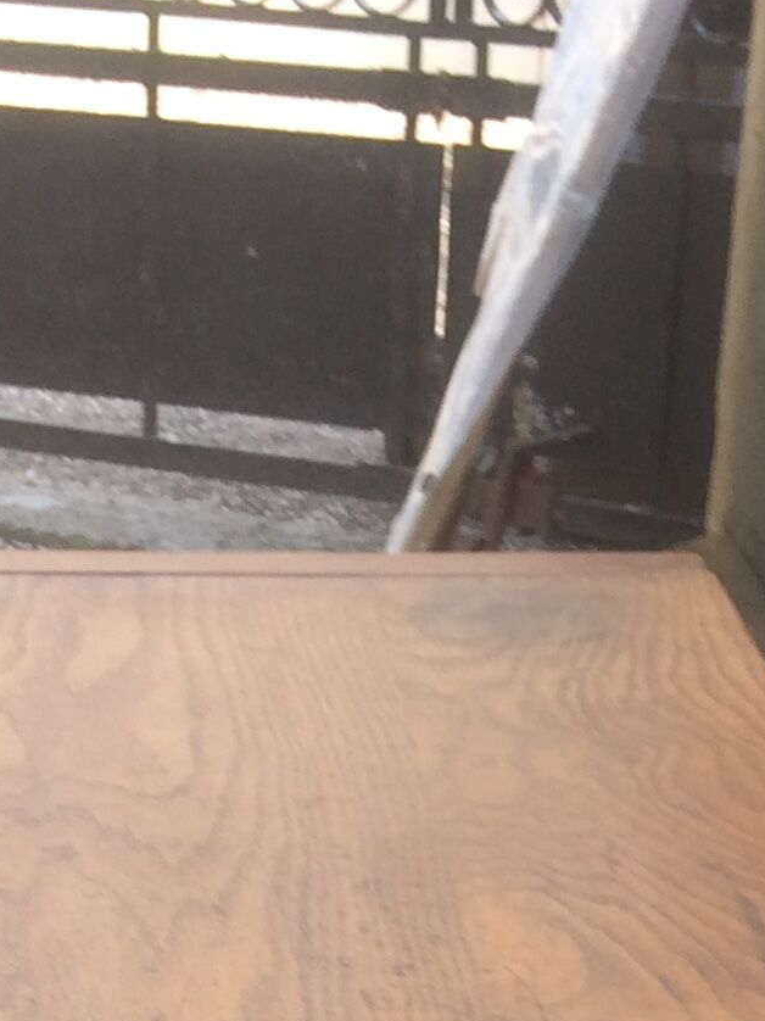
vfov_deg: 15.0
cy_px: 1868
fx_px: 3331
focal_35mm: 113
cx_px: 161
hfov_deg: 13.0
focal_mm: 4.15
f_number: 2.2
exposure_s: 1/146
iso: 32
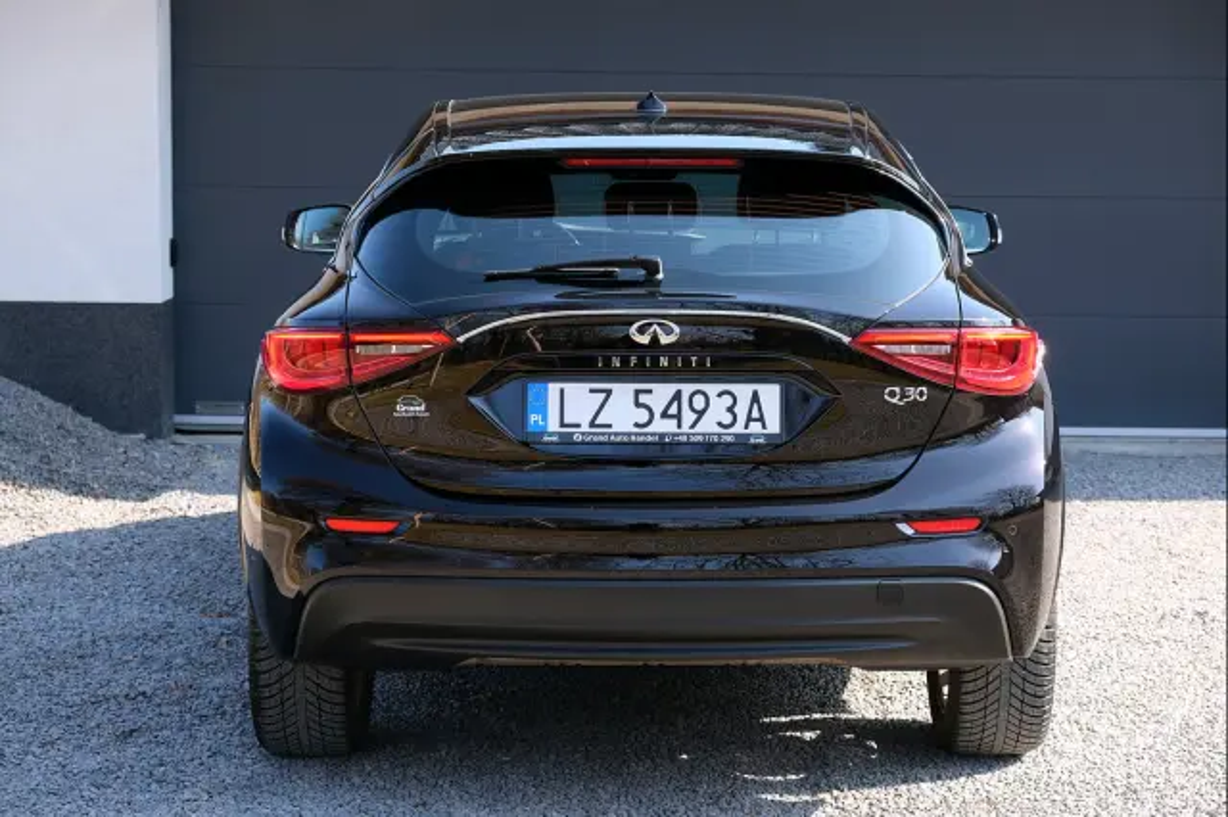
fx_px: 2830
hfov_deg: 24.5
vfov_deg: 16.4
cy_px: 408
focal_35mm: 83
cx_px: 614
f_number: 5.6
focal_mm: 55
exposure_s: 1/200
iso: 320
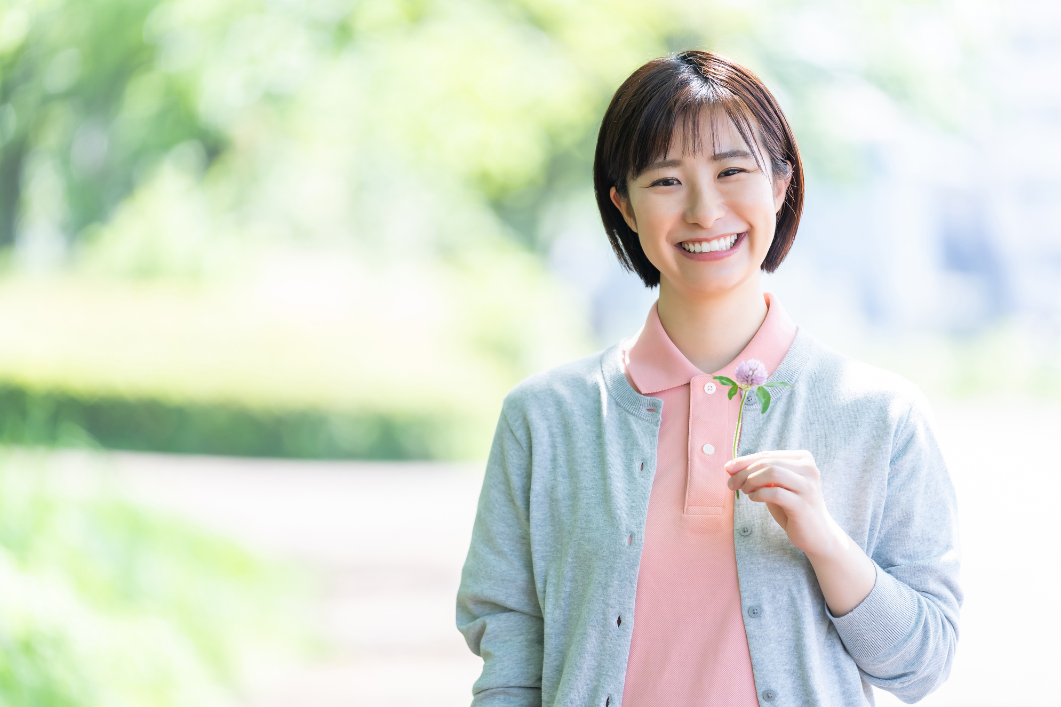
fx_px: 5305
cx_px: 533
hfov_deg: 11.4
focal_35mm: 180
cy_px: 355
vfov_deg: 7.6
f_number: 2.8
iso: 200
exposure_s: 1/400
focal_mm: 179
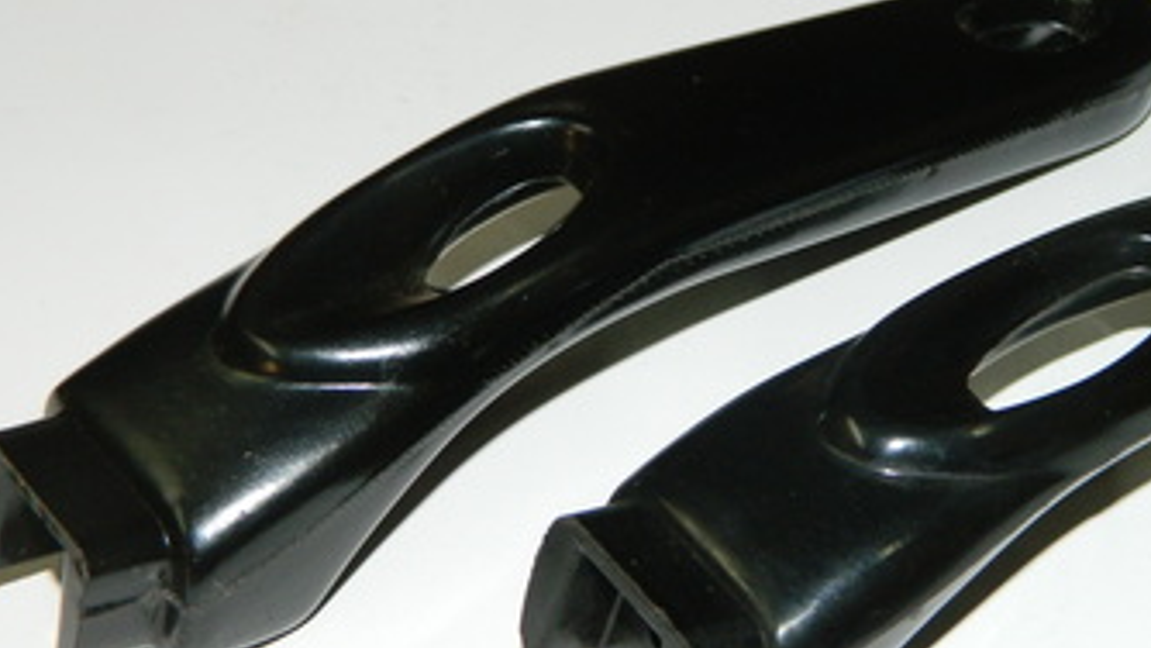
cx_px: 768
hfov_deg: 22.8
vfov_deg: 13.0
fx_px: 2839
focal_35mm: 93
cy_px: 367
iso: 200
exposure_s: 1/50
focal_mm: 10.2
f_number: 3.8
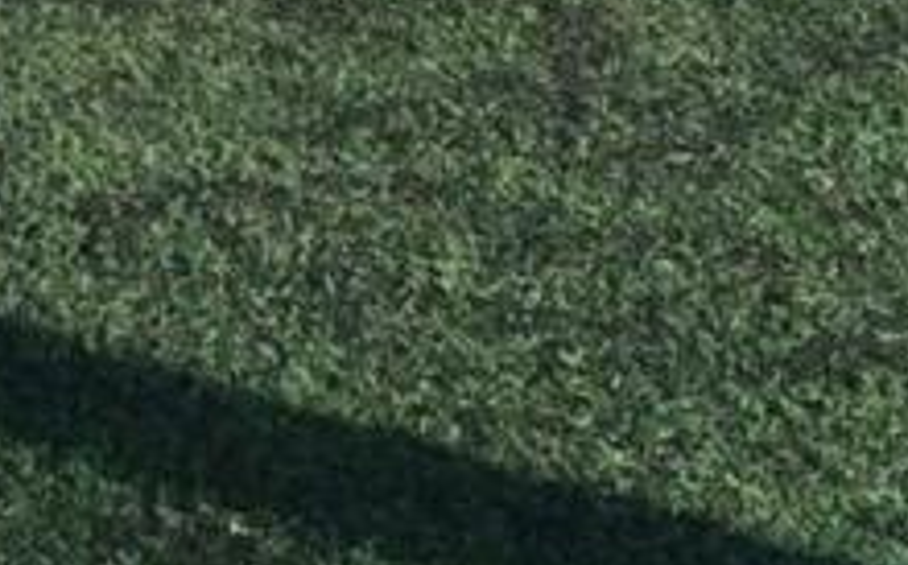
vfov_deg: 6.1
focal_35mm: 206
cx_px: -863
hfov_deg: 9.6
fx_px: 5092
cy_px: -769
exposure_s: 1/969
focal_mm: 3.3
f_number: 2.4
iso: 32
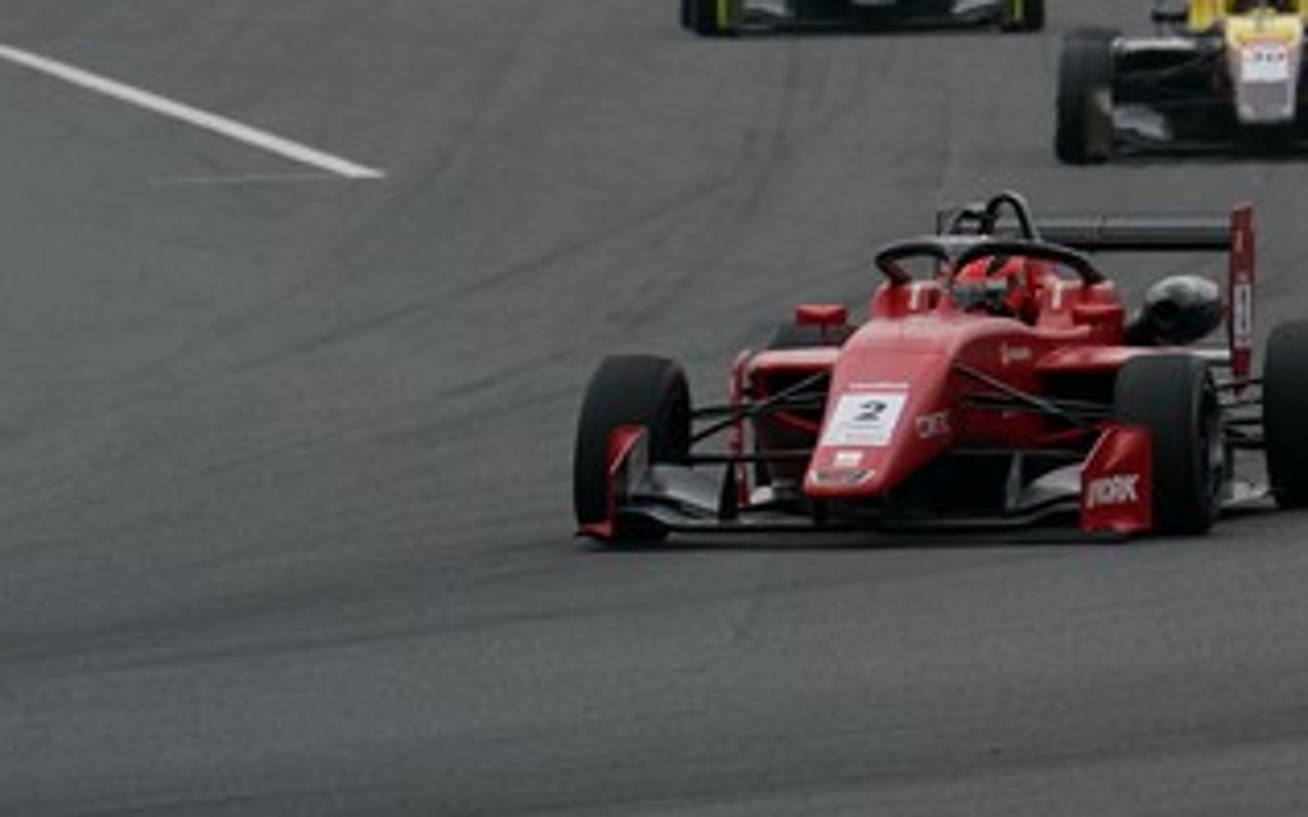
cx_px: 1432
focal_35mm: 1156
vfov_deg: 1.1
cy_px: -91
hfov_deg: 1.8
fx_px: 41201
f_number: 10
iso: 400
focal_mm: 500
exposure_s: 1/800
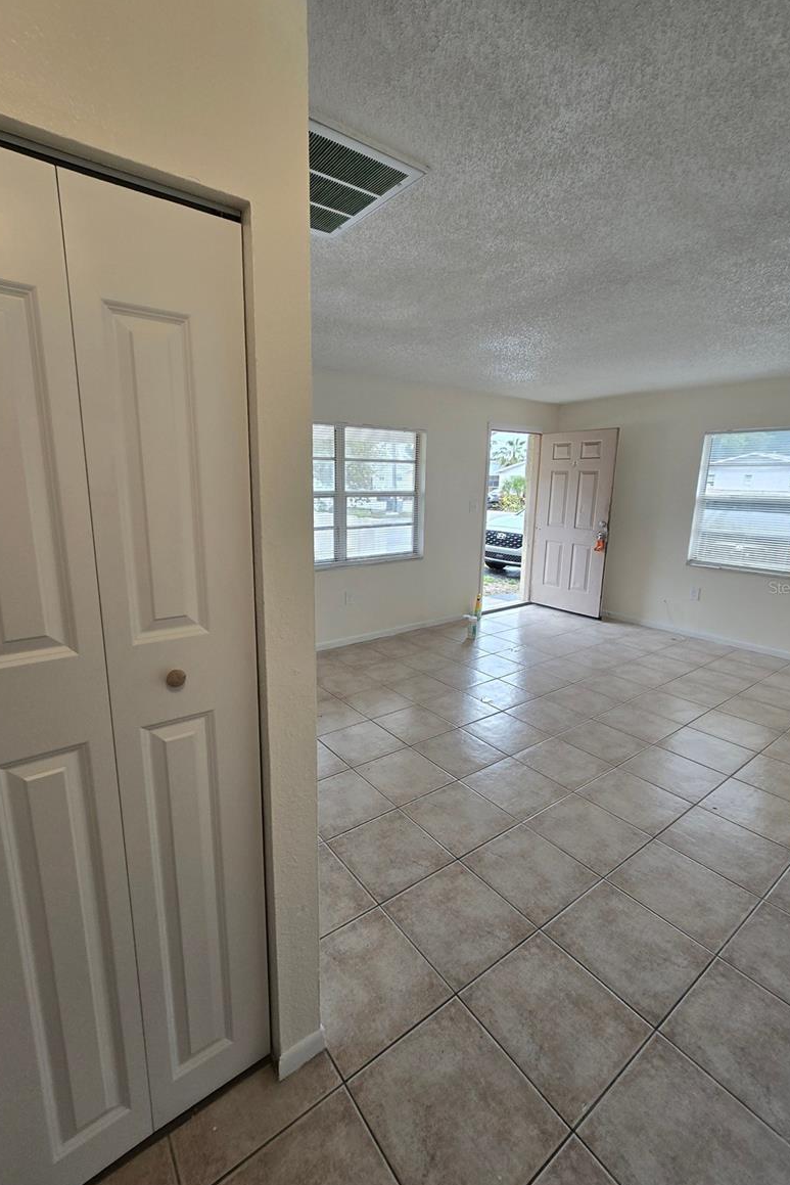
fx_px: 461
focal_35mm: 14
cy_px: 587
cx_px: 381
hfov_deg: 81.2
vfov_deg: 104.2
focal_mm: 2.2
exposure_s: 1/60
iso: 64
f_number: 2.2
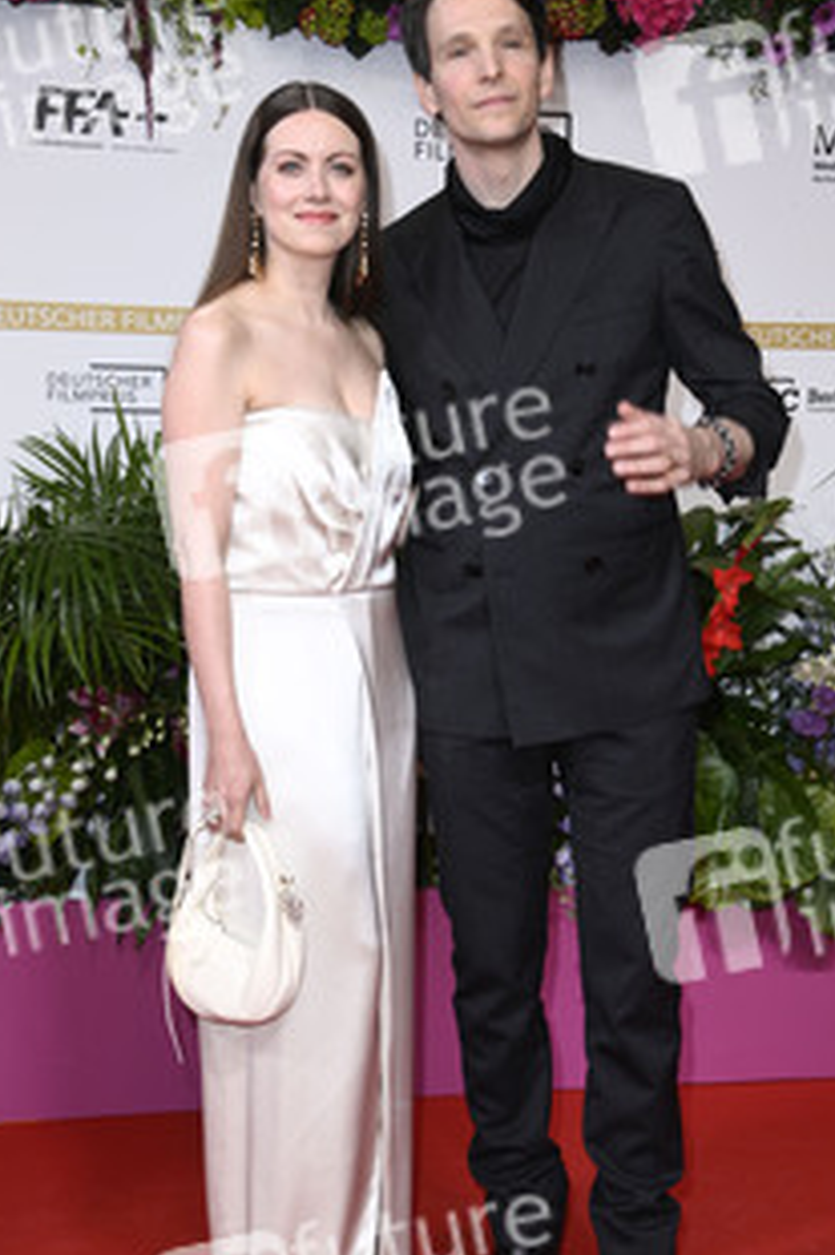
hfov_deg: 18.9
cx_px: 476
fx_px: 2508
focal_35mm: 72
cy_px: 686
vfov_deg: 28.1
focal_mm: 56
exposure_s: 1/250
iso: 500
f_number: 5.6
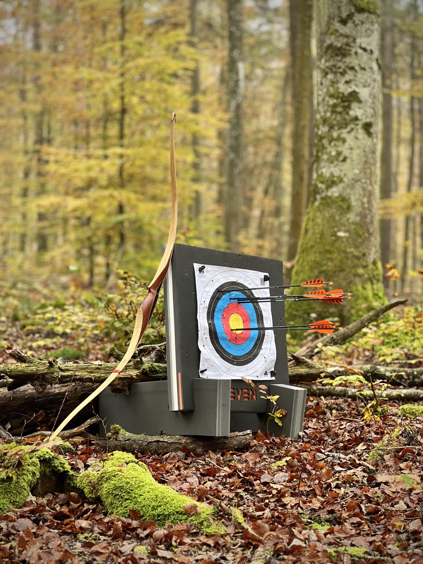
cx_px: 212
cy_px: 282
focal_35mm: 77
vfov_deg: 25.3
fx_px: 1255
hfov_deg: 19.1
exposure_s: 1/121
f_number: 2.8
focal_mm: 9
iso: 200
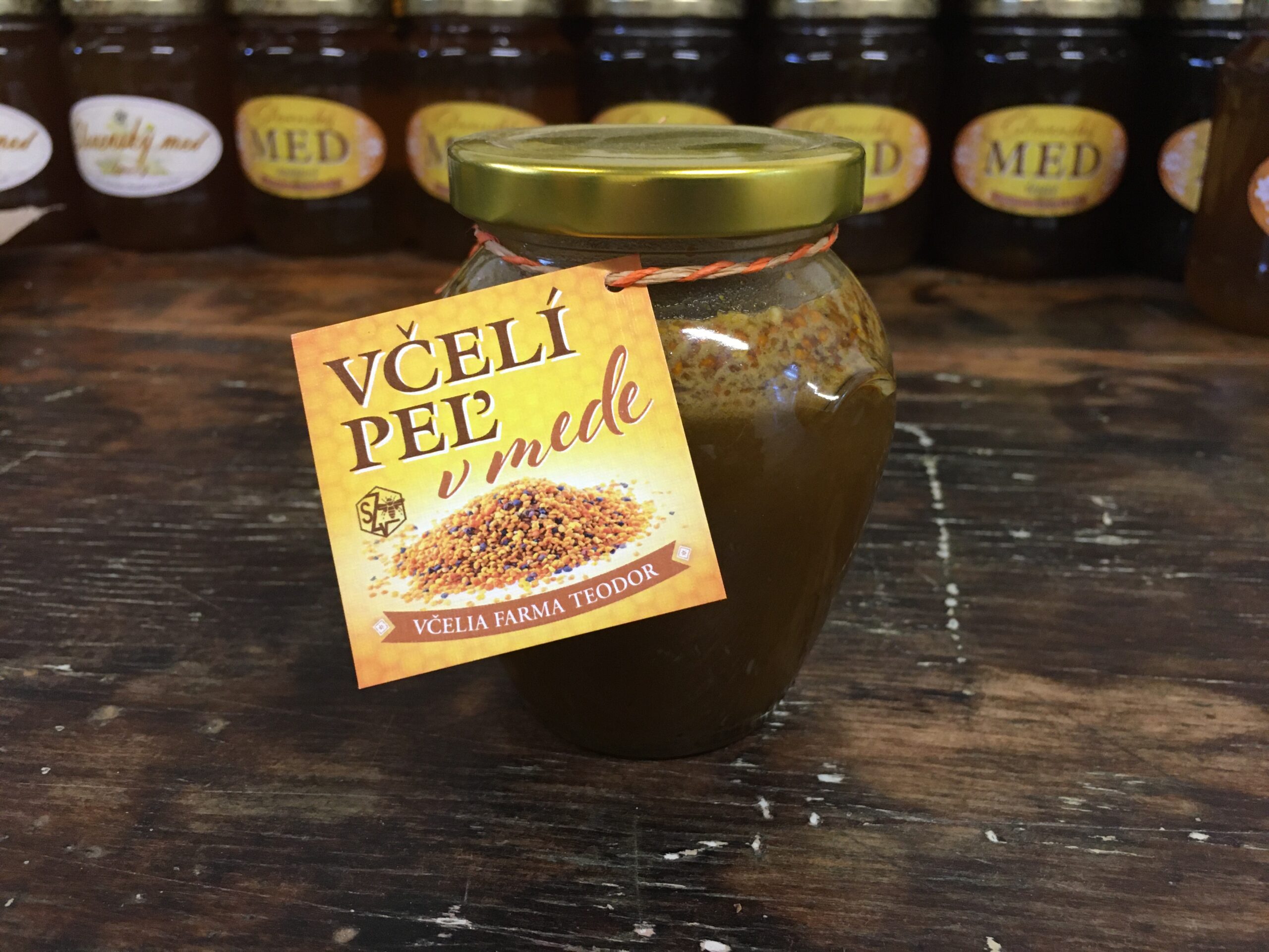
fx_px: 1063
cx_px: 634
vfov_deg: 48.2
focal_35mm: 29
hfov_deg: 61.7
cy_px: 476
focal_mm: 4.15
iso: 200
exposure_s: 1/33
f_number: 2.2
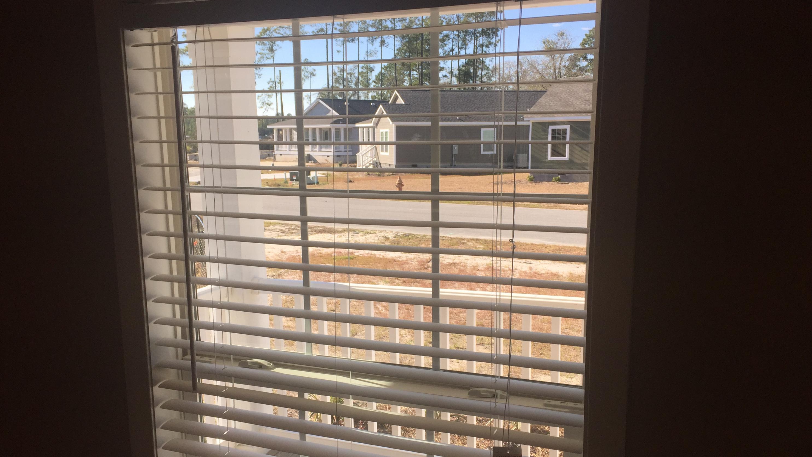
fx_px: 689
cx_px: 402
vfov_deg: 36.6
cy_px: 265
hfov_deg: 61.0
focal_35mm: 32
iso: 32
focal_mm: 4.15
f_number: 2.2
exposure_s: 1/964
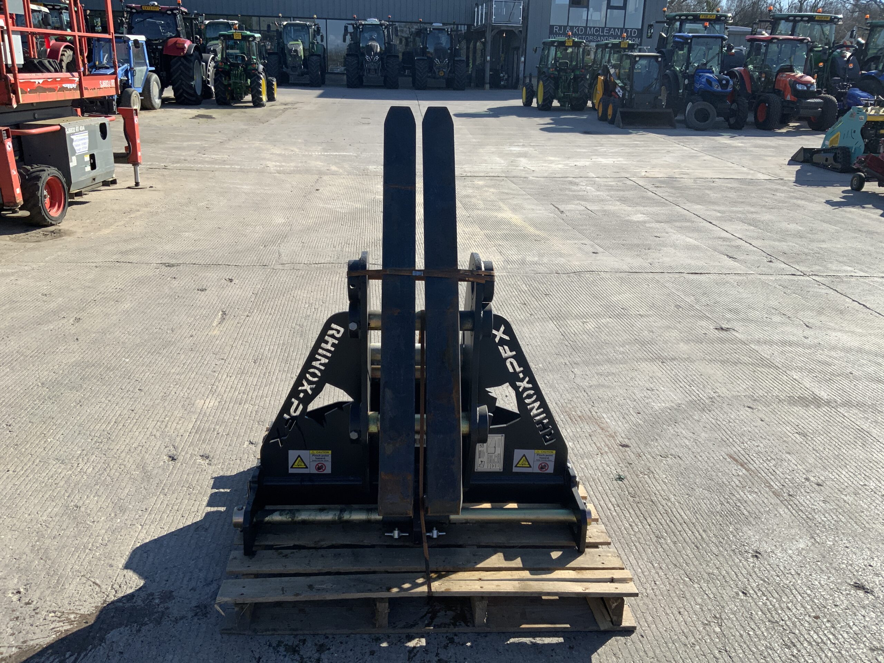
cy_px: 332
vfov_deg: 48.2
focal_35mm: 29
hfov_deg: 61.7
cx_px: 442
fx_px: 741
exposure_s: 1/1451
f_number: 1.8
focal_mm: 3
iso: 16
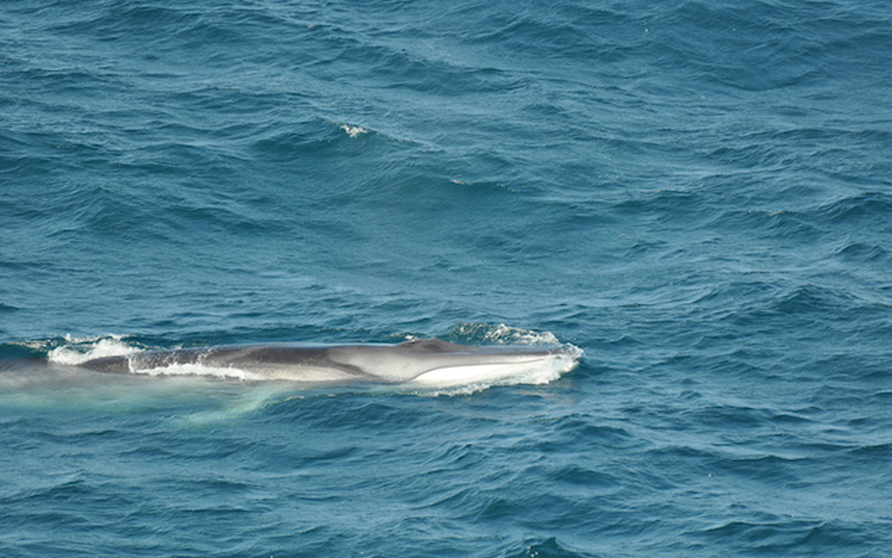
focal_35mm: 460
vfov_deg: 2.9
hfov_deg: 4.6
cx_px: 445
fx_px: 11182
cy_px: 281
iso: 280
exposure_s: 1/500
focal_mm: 300
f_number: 5.6
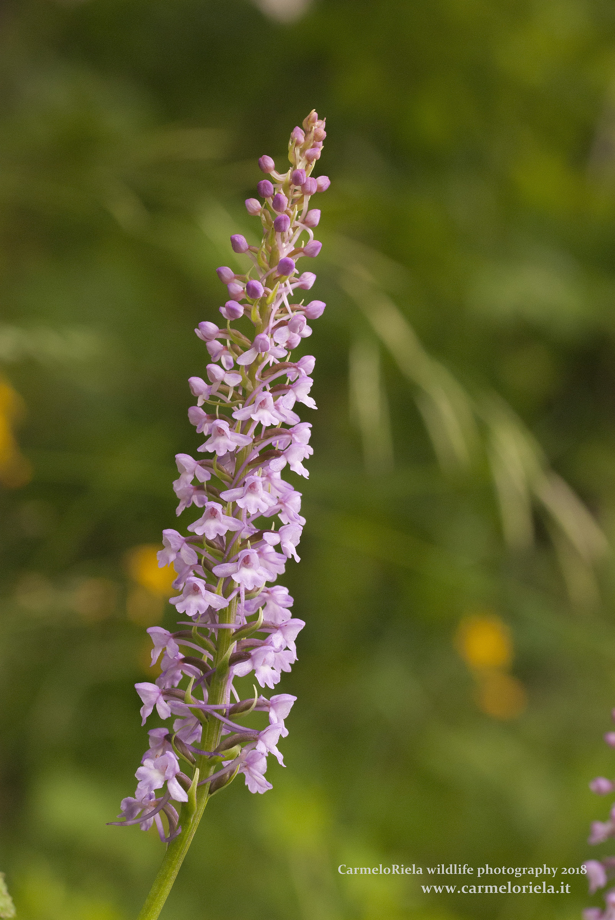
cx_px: 308
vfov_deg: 13.0
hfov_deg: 8.7
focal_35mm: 158
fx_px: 4025
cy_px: 460
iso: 400
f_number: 13
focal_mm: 105
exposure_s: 1/100
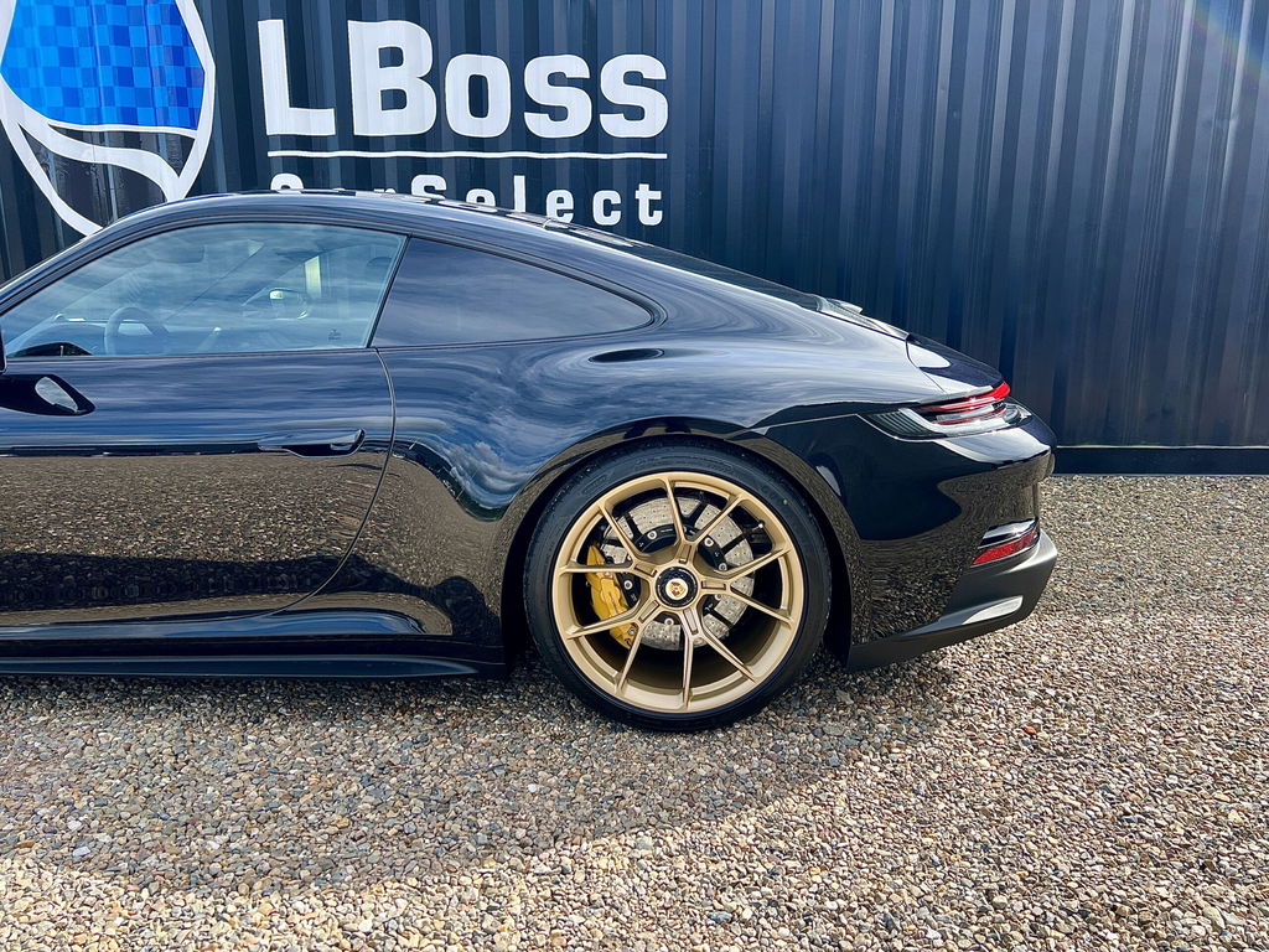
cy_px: 476
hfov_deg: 67.3
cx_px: 634
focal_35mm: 26
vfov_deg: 53.1
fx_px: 953
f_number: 1.5
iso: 50
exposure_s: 1/982
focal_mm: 5.7
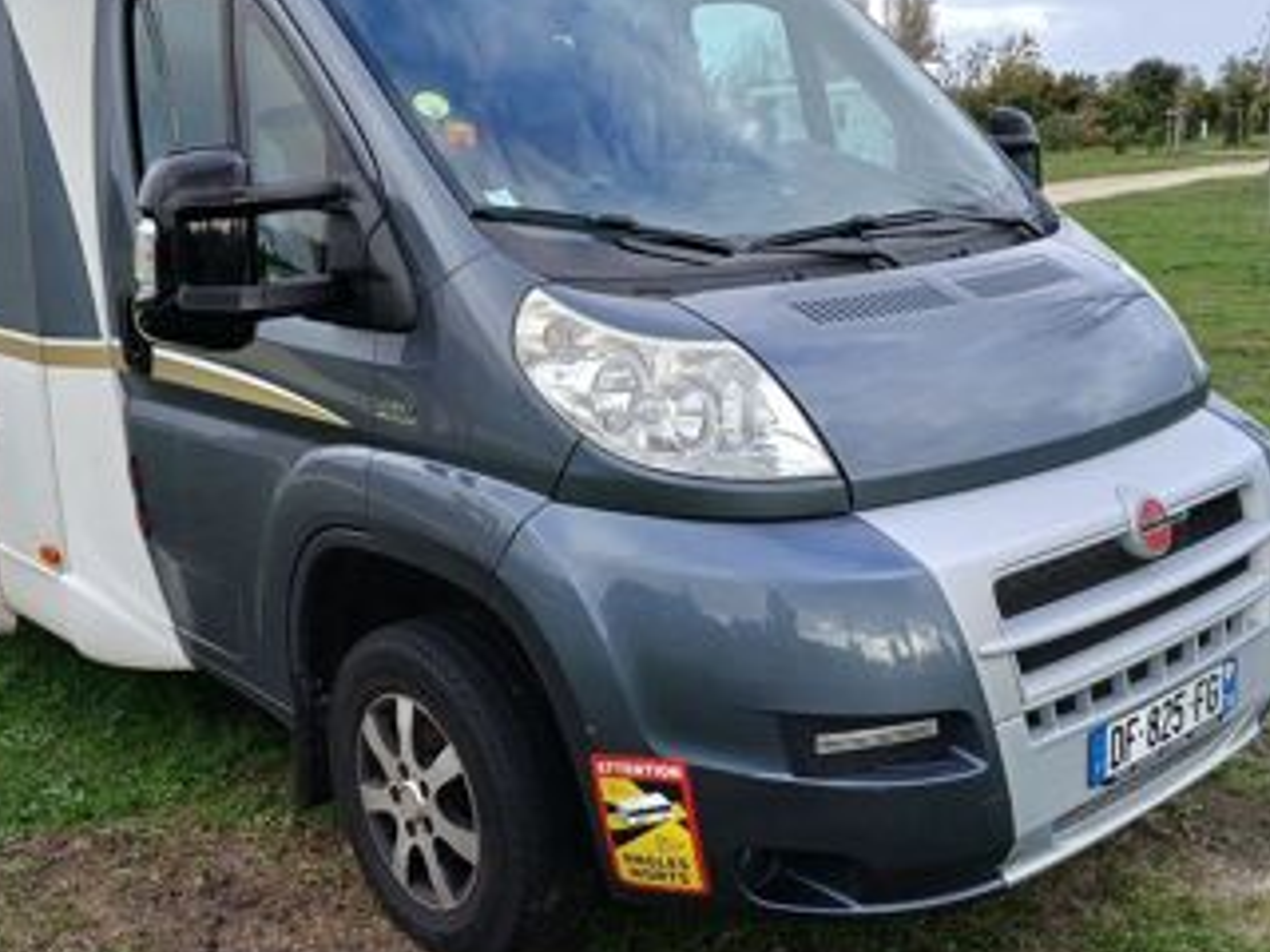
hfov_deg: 47.3
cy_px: 377
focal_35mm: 39
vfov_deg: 36.7
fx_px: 1431
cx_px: 448
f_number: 1.8
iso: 20
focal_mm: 3.98
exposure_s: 1/158
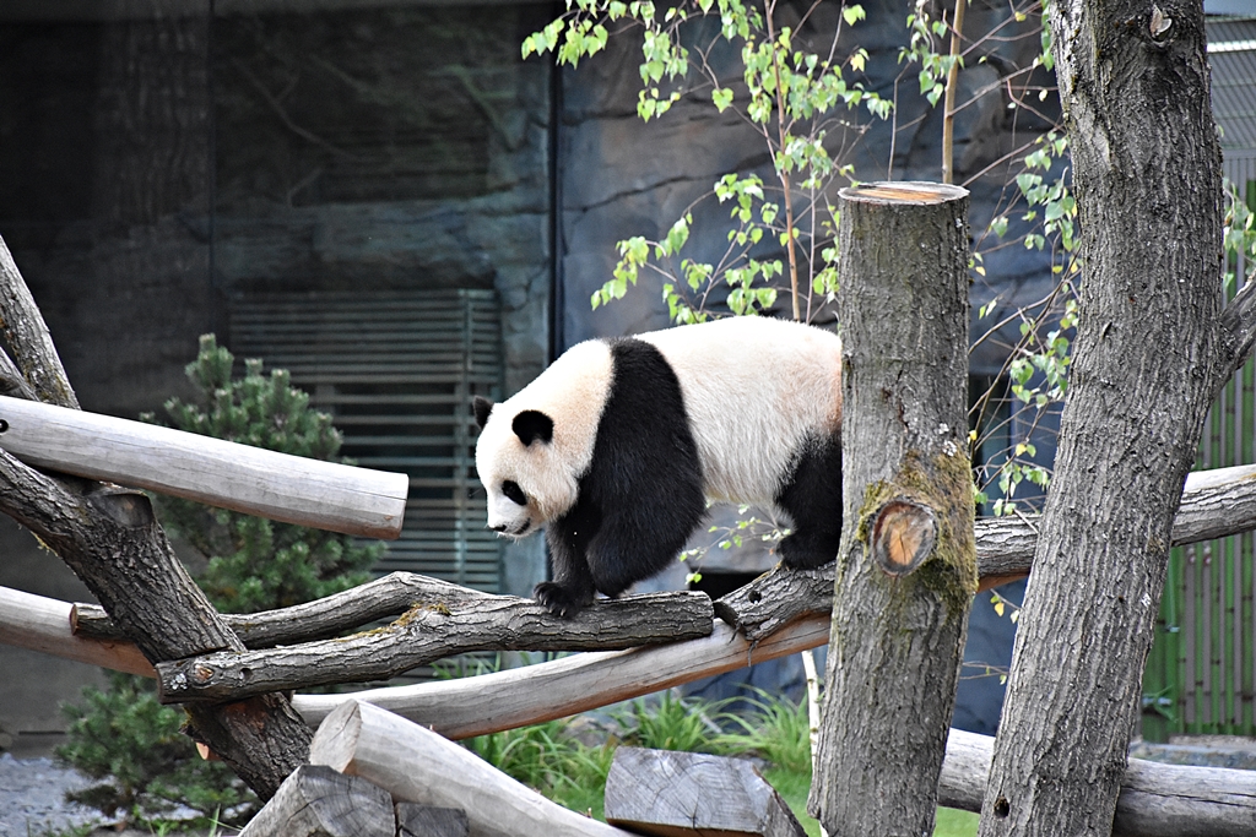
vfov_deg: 6.5
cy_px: 418
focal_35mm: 210
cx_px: 628
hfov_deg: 9.8
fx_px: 7327
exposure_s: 1/500
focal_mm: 140
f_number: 5.6
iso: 2500
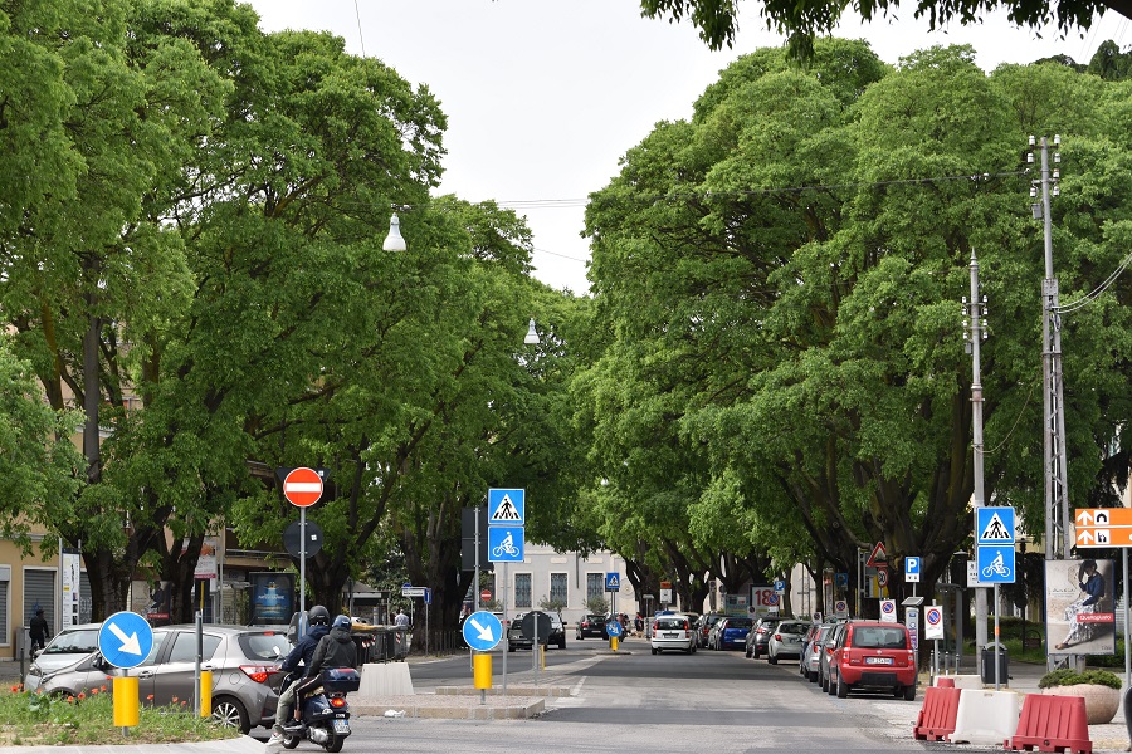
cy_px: 377
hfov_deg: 20.9
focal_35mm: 98
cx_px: 566
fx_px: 3066
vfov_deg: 14.0
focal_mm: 65
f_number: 8
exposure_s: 1/200
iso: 100
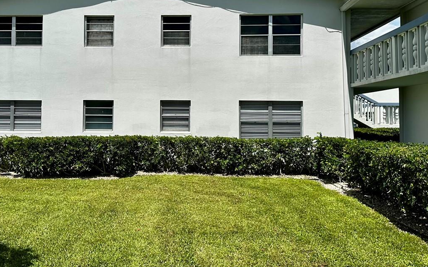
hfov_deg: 49.1
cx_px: 178
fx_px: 467
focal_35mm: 40
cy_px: 101
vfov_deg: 31.8
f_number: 1.78
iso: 80
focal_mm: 6.86
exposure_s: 1/9709
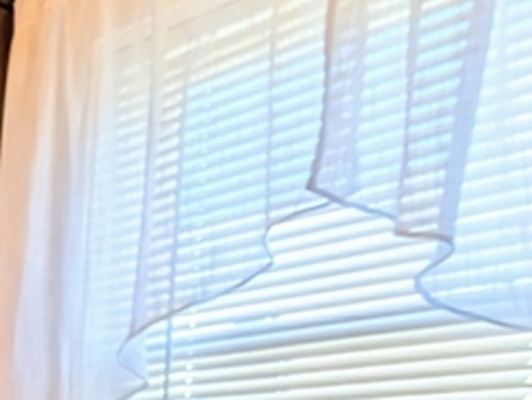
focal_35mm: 54
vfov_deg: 22.4
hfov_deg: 24.0
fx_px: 831
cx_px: -346
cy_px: 595
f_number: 2.2
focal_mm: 1.95
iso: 79
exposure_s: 1/120
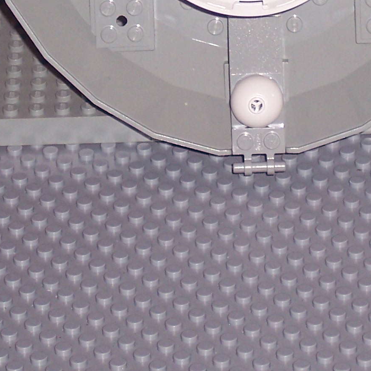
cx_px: 179
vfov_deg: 5.2
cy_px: -38
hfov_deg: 5.2
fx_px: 4074
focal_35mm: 336
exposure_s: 1/125
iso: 100
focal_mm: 24
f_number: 4.8
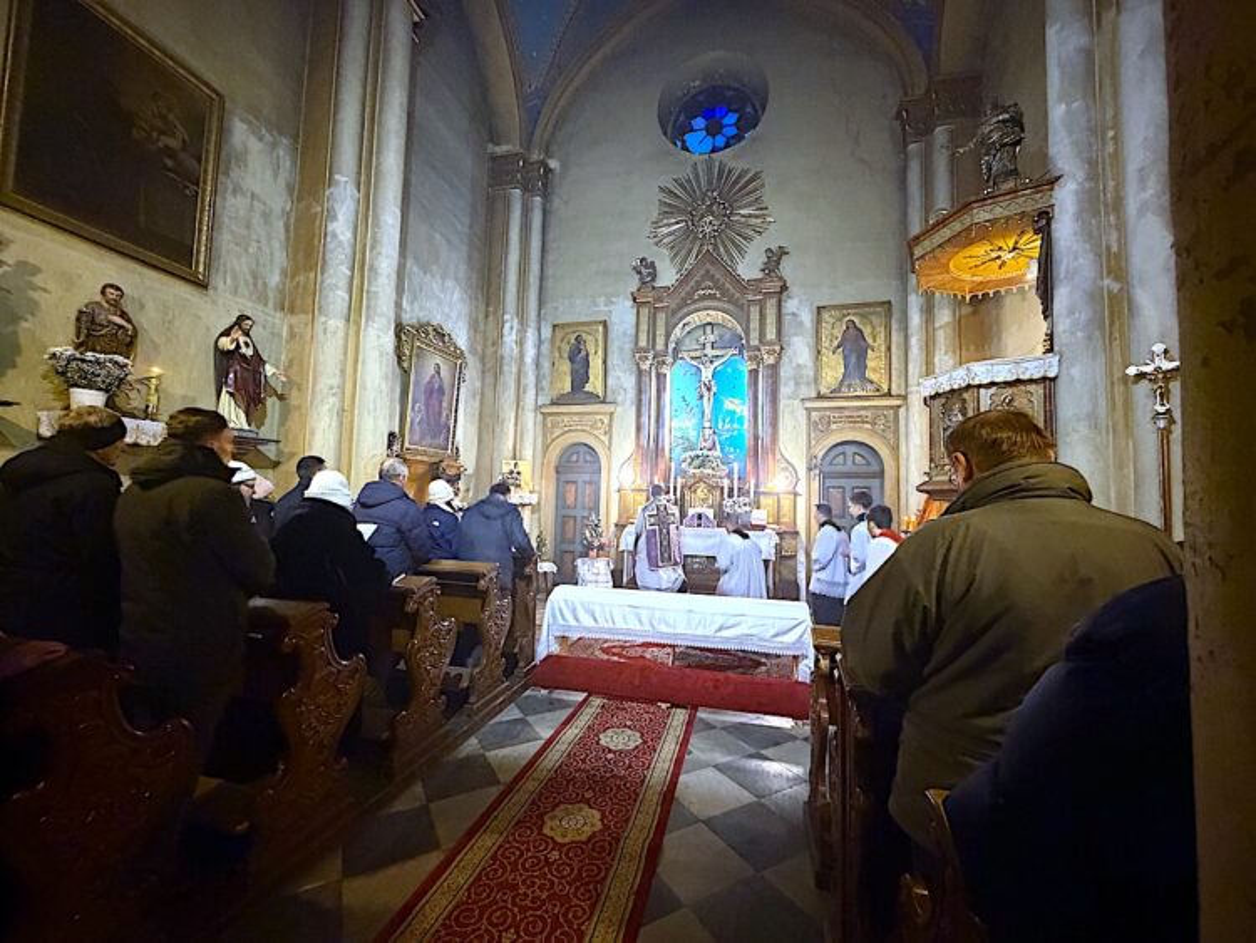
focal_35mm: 14
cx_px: 628
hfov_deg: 102.0
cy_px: 472
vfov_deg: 85.7
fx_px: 508
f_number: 2.2
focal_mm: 2.22
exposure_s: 1/33
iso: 1000
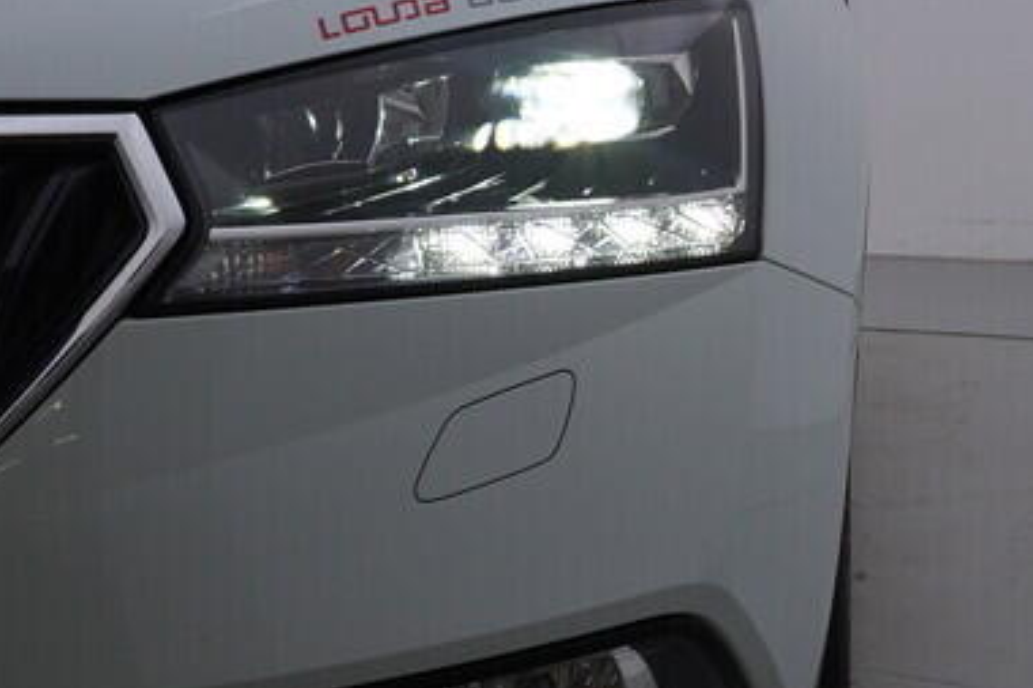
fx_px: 2782
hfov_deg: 20.2
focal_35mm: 97
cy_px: 396
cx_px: 1115
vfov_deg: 14.1
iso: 125
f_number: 5.6
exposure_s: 1/160
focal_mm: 24
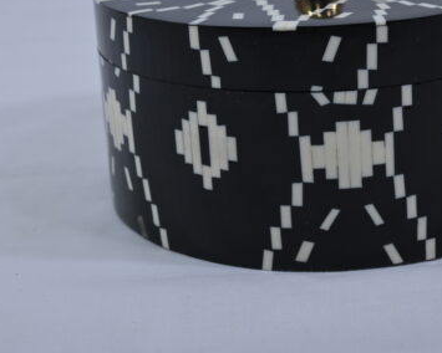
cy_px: 114
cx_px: 326
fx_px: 994
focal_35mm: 76
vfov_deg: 20.1
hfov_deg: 24.8
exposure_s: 1/125
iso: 640
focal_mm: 48
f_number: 9
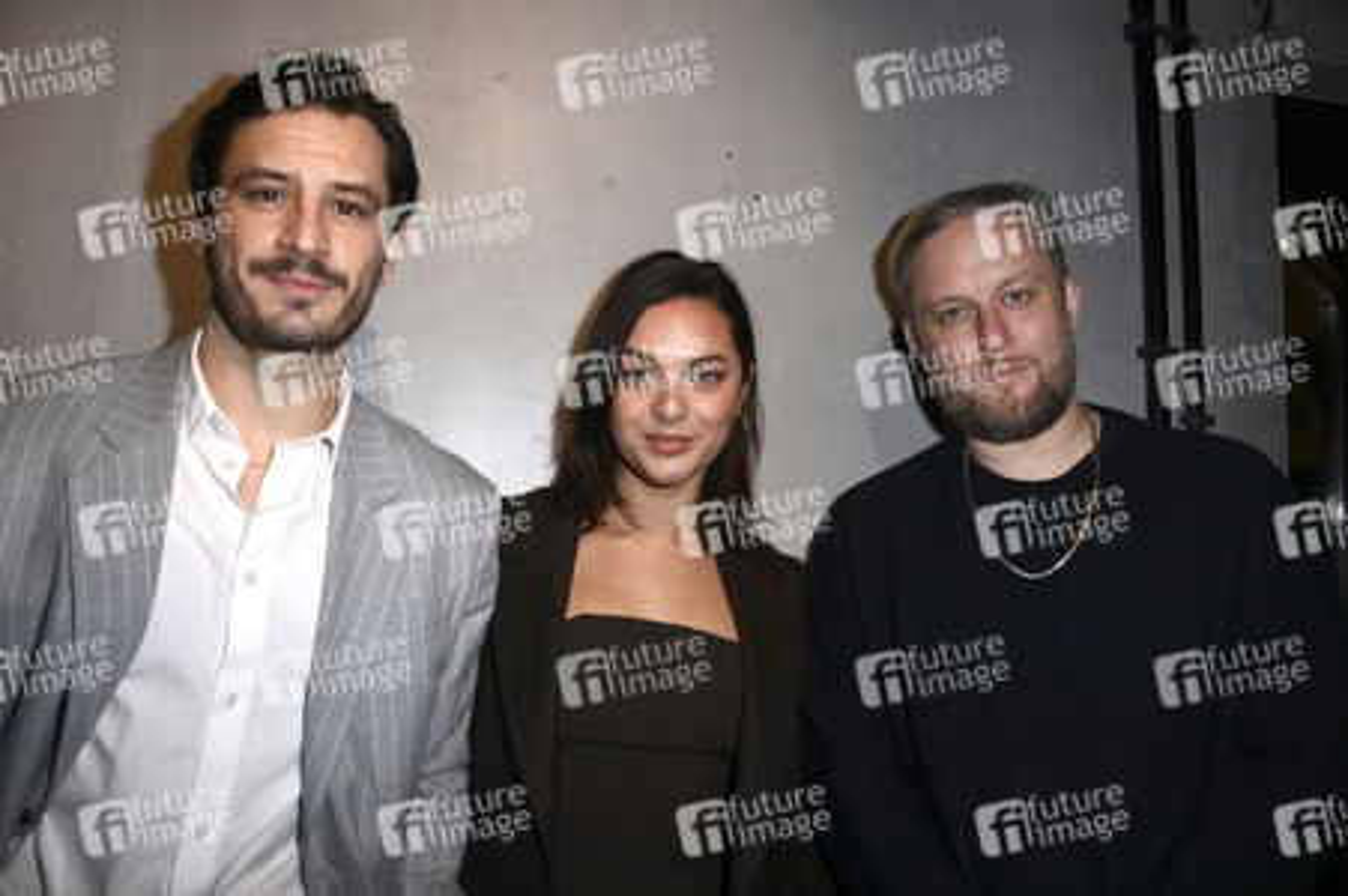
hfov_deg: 65.5
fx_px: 1048
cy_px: 448
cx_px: 674
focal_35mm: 28
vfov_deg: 46.3
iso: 1250
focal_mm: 28
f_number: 5
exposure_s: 1/100
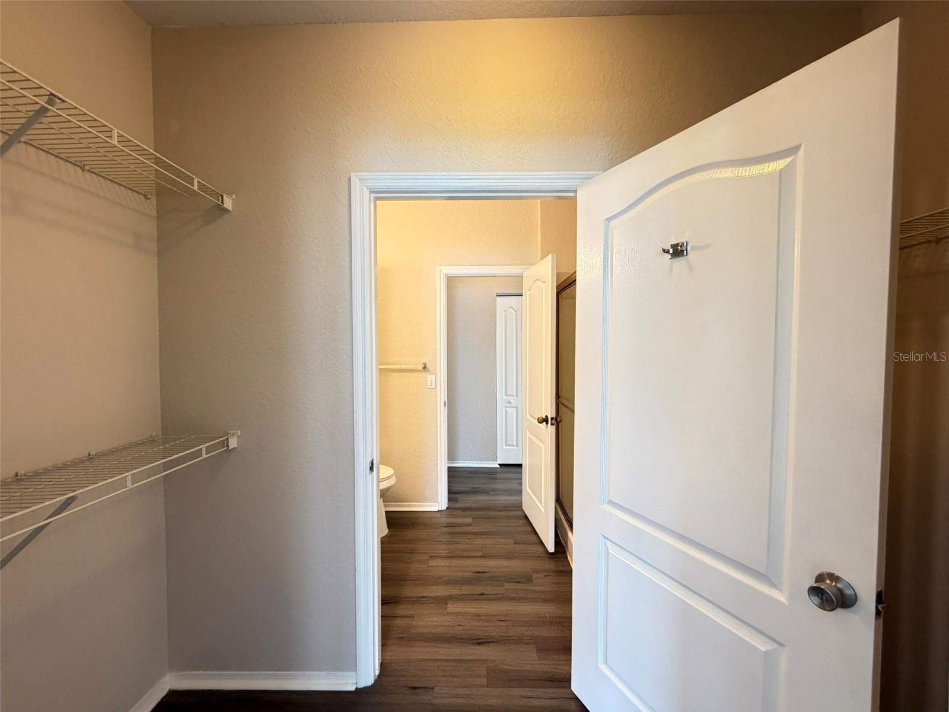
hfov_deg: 102.1
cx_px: 474
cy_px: 356
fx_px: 384
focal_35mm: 14
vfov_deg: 85.7
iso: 320
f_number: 2.2
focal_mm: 2.22
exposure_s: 1/60
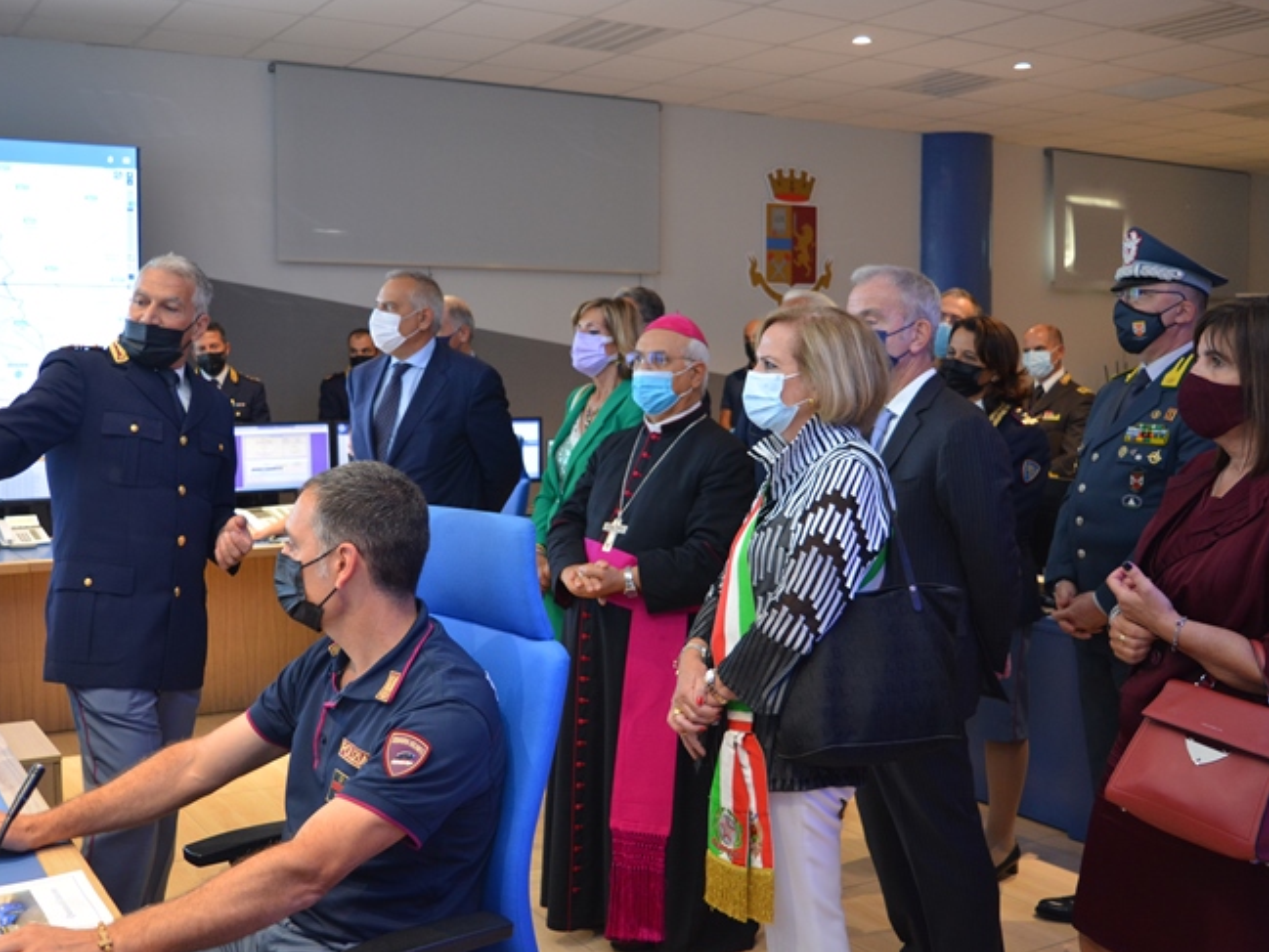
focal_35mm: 40
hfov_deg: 46.7
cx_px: 553
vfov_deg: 36.0
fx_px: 1467
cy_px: 477
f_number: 4
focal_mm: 24
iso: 900
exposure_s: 1/60
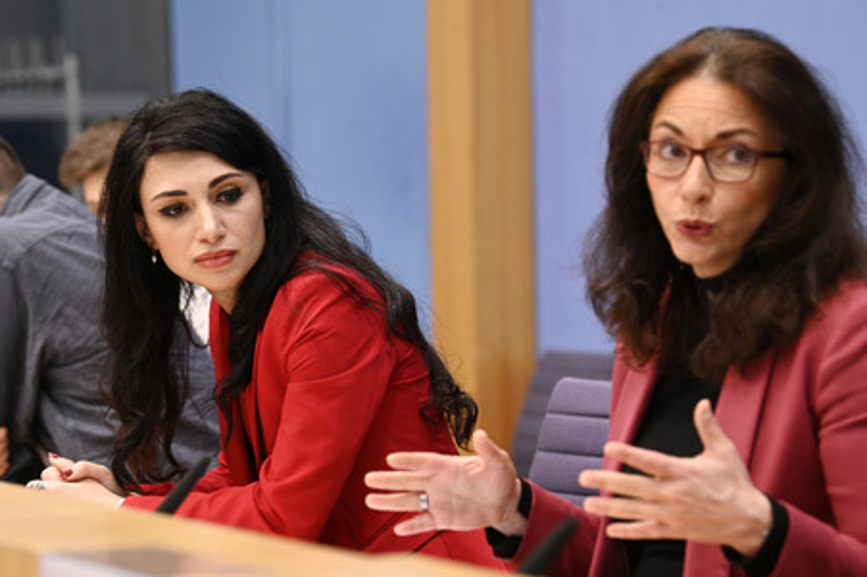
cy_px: 288
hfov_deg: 12.5
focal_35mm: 165
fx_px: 3971
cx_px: 434
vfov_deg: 8.3
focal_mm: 165
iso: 4000
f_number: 5.6
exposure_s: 1/400
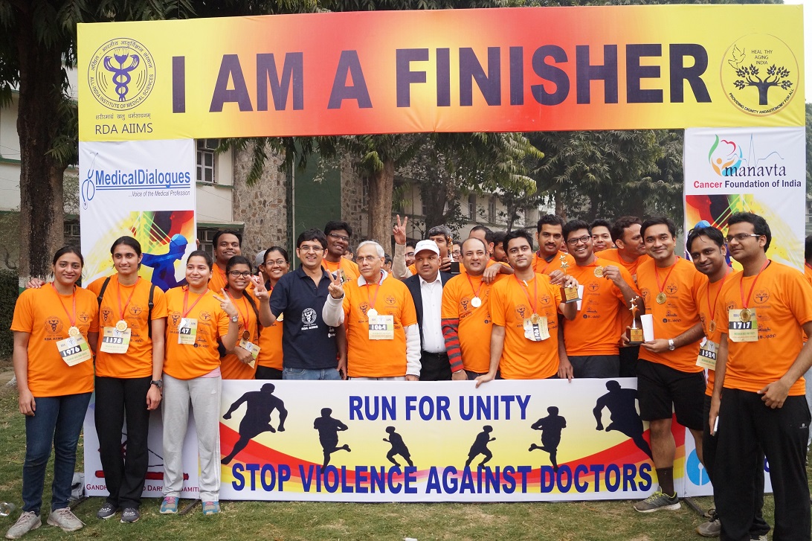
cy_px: 270
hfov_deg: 62.0
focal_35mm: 30
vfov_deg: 43.6
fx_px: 676
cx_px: 406
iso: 1600
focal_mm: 20
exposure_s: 1/500
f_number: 4
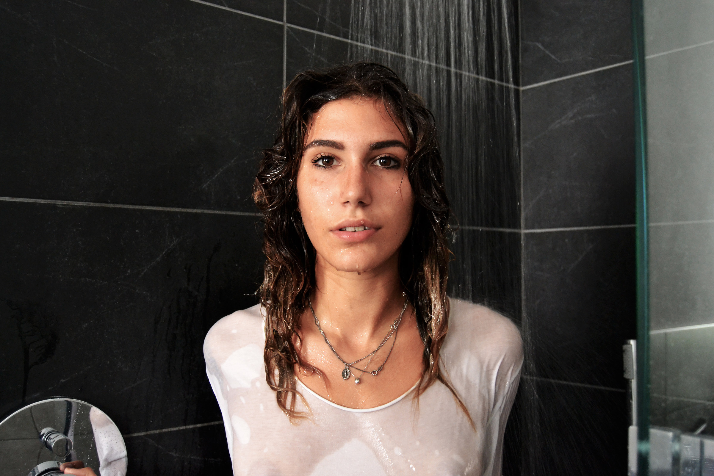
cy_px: 238
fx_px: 654
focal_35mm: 33
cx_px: 357
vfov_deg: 40.0
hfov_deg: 57.2
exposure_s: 1/60
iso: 2200
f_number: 3.5
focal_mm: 22
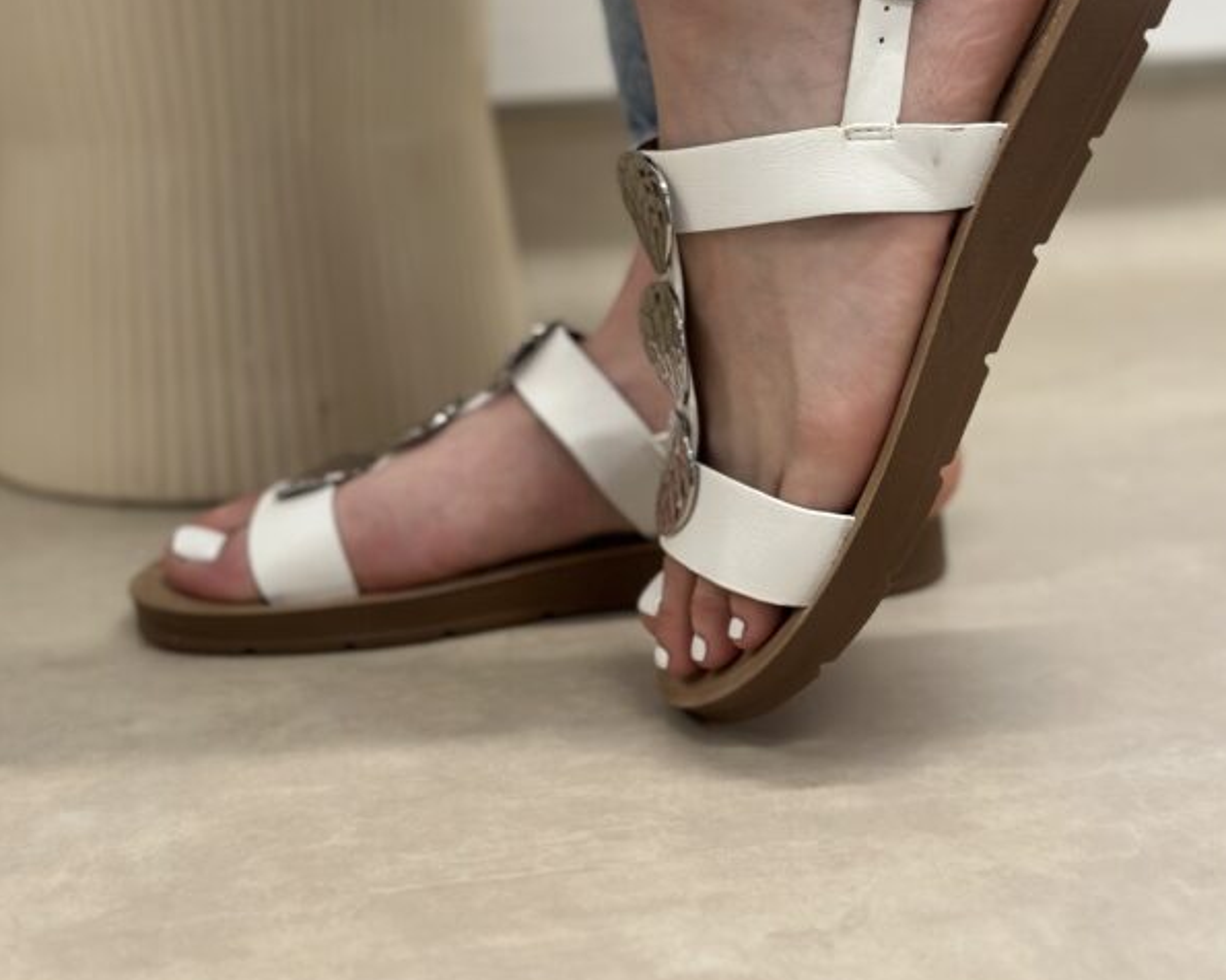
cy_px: 187
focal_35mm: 63
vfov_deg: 23.8
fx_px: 2286
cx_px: 612
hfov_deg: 30.0
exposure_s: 1/100
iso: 200
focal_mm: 6.86
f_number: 1.78
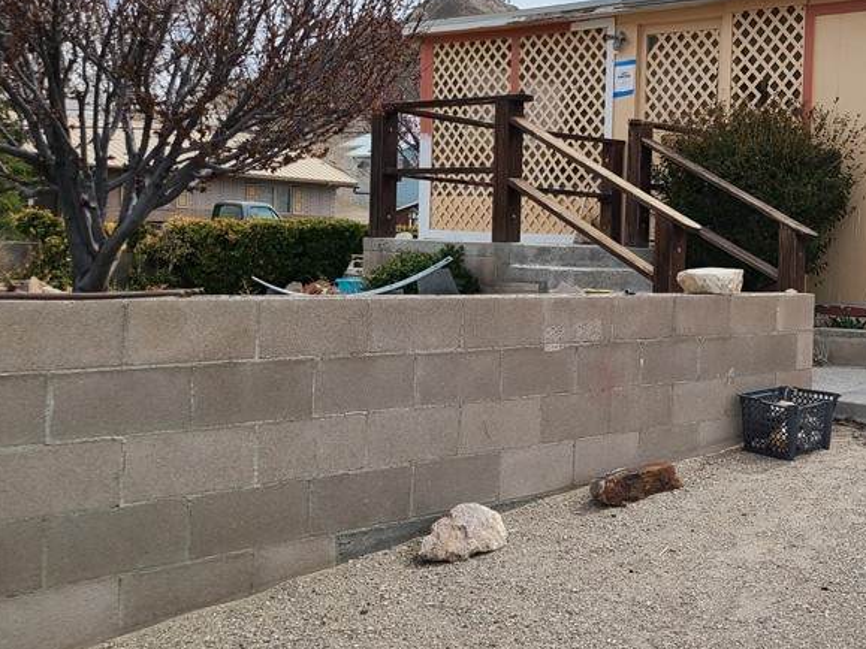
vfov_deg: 31.5
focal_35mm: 46
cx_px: 755
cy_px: 277
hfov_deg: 38.8
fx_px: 1151
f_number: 1.8
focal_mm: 5.4
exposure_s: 1/2531
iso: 40
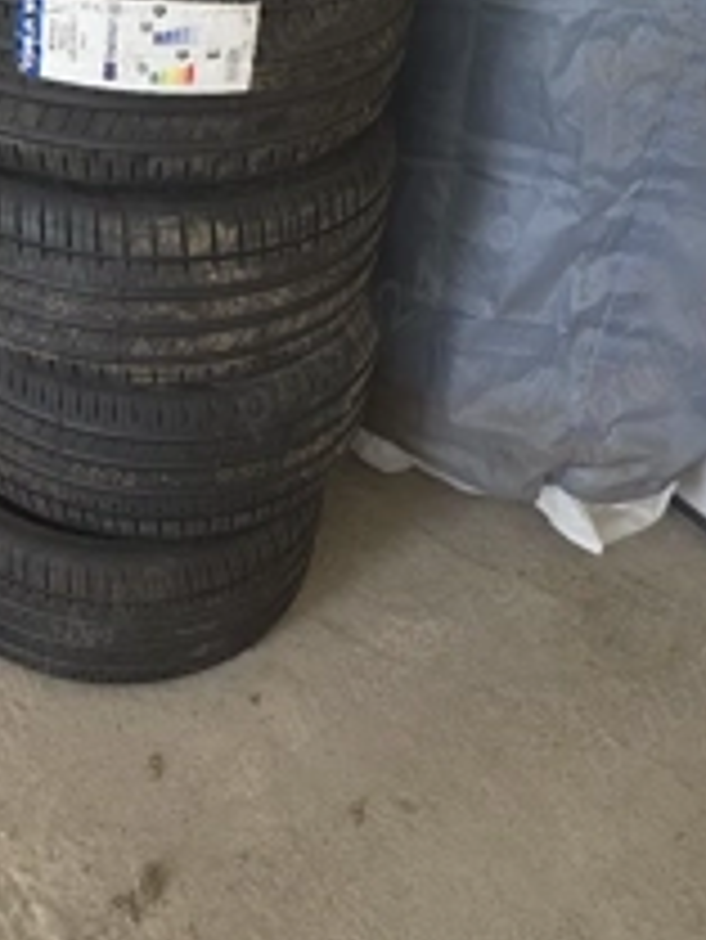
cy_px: 373
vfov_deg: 42.7
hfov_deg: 31.8
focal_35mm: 44
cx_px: 117
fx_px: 1195
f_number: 1.7
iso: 250
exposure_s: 1/101
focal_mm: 6.3
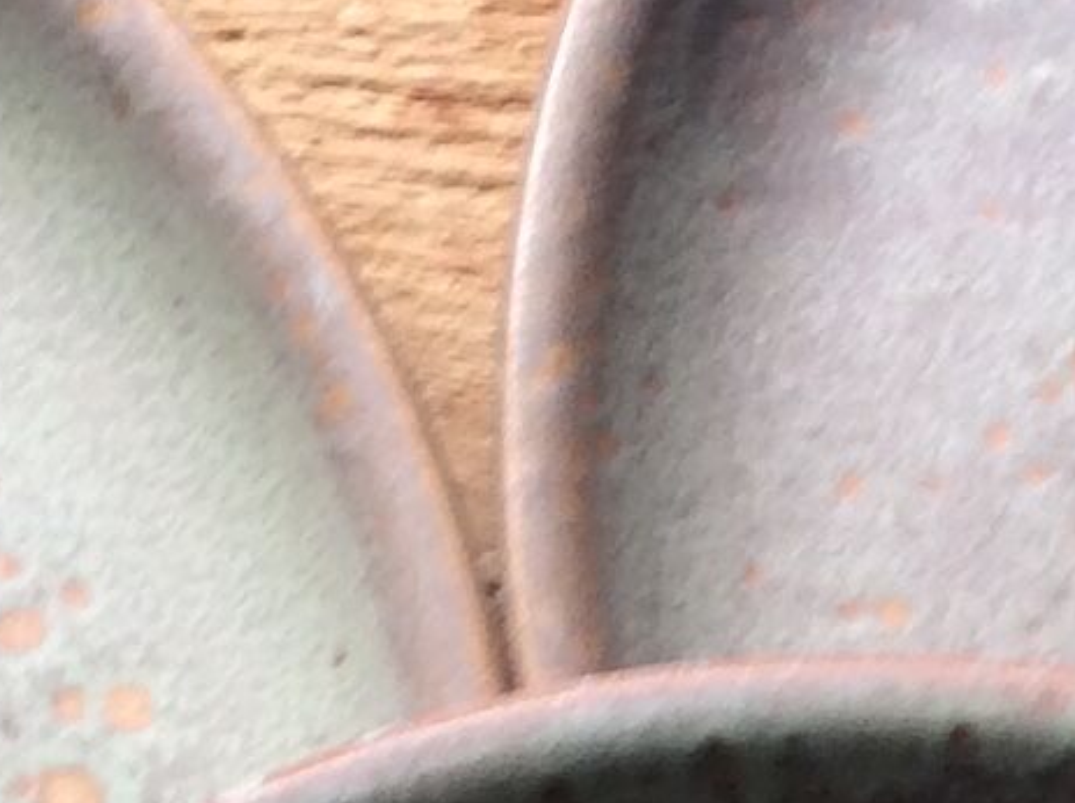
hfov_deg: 11.0
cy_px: 2093
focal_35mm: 179
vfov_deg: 7.6
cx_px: 894
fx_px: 5552
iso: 40
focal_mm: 3.3
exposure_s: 1/25
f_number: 2.4
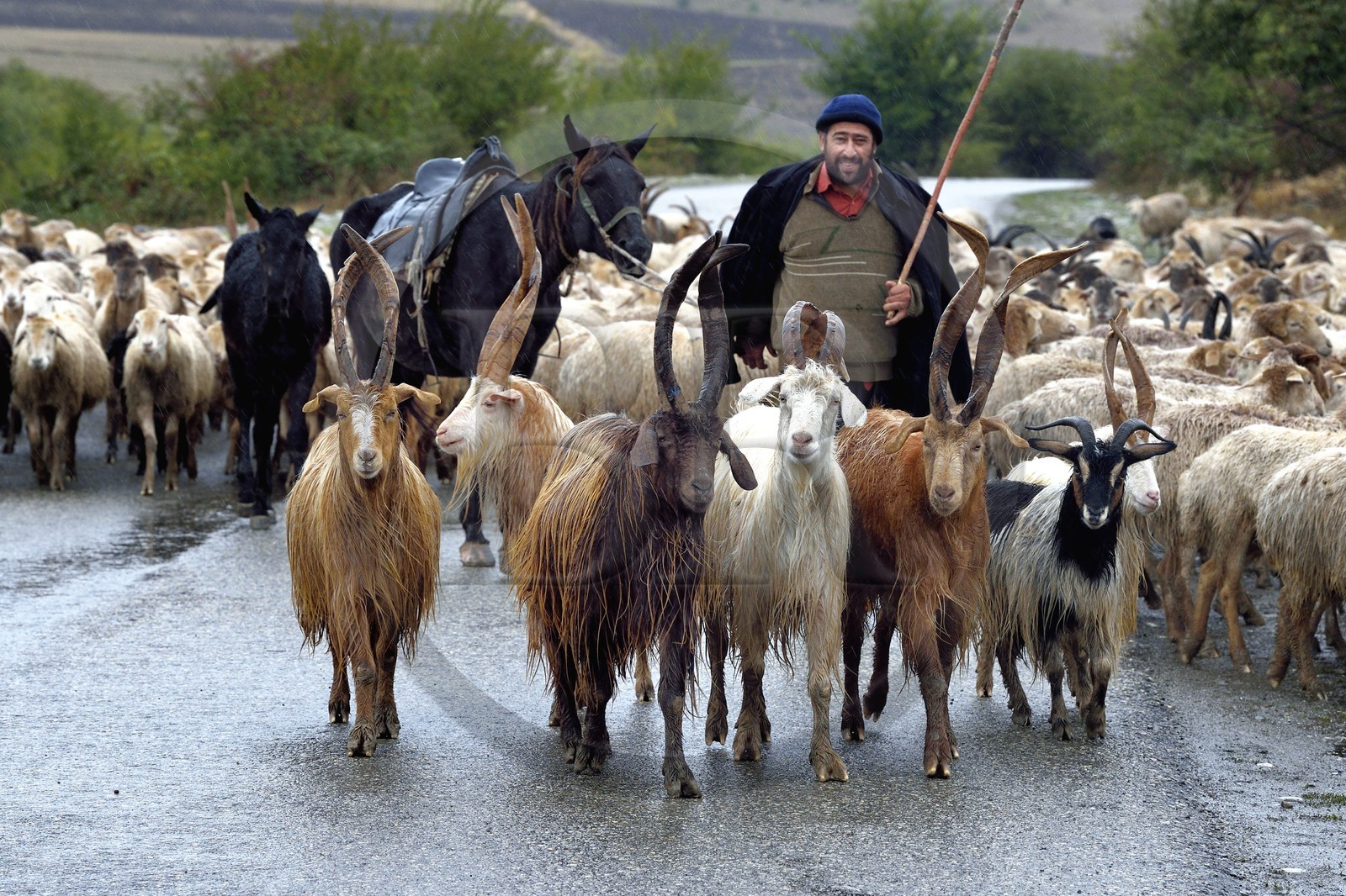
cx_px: 673
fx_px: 6167
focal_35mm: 165
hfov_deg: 12.5
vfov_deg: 8.3
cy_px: 448
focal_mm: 165
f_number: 9
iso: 800
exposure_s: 1/250
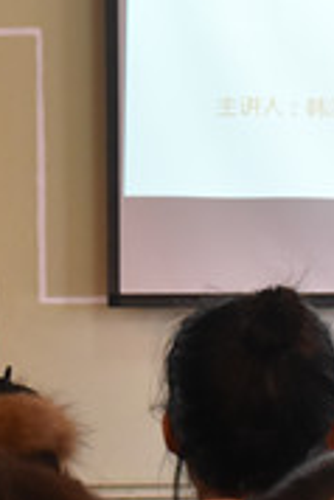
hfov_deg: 7.3
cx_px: 233
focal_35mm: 189
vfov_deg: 10.9
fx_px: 2622
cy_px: 216
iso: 1600
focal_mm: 35
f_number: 8
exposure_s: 1/40
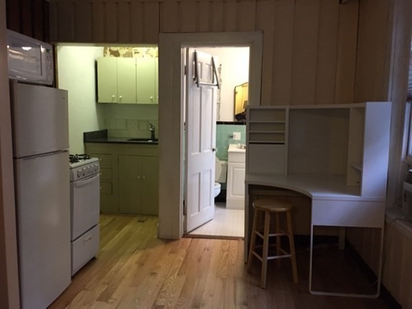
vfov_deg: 48.2
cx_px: 206
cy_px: 154
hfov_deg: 61.7
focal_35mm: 29
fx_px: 345
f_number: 2.2
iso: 160
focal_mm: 4.15
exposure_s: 1/30
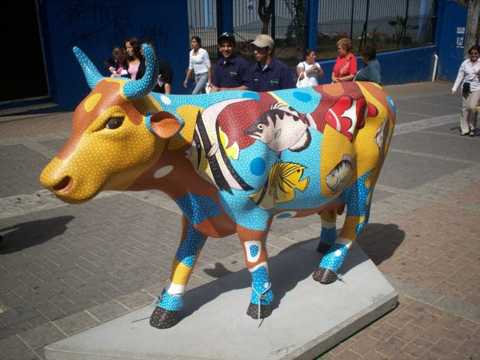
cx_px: 240
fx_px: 499
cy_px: 180
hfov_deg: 51.4
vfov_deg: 39.6
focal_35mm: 36
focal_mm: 6
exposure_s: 1/829
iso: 100
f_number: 4.5
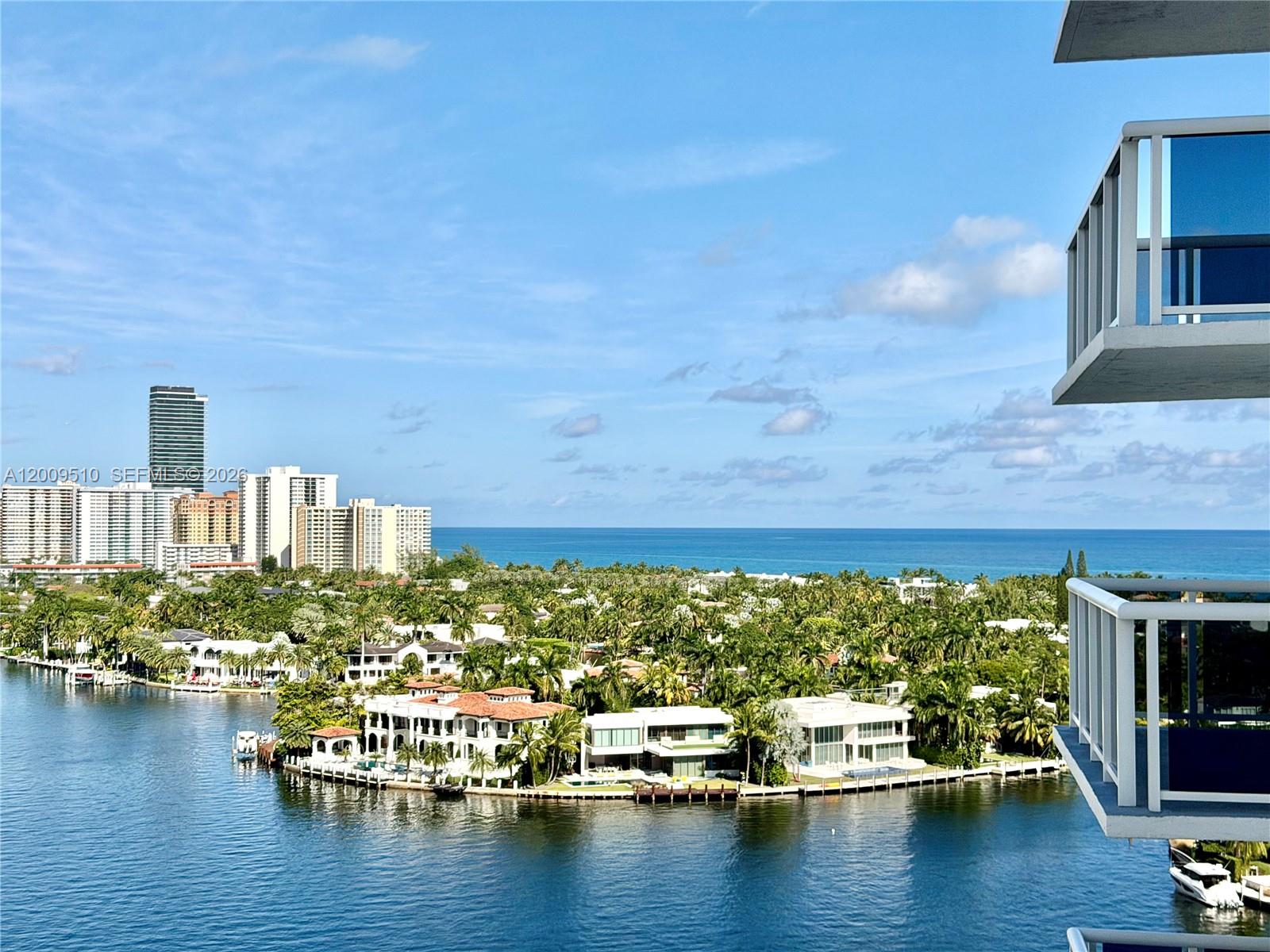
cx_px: 635
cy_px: 476
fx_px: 1761
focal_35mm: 48
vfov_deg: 30.3
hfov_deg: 39.7
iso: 80
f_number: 1.78
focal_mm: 6.76
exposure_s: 1/8772
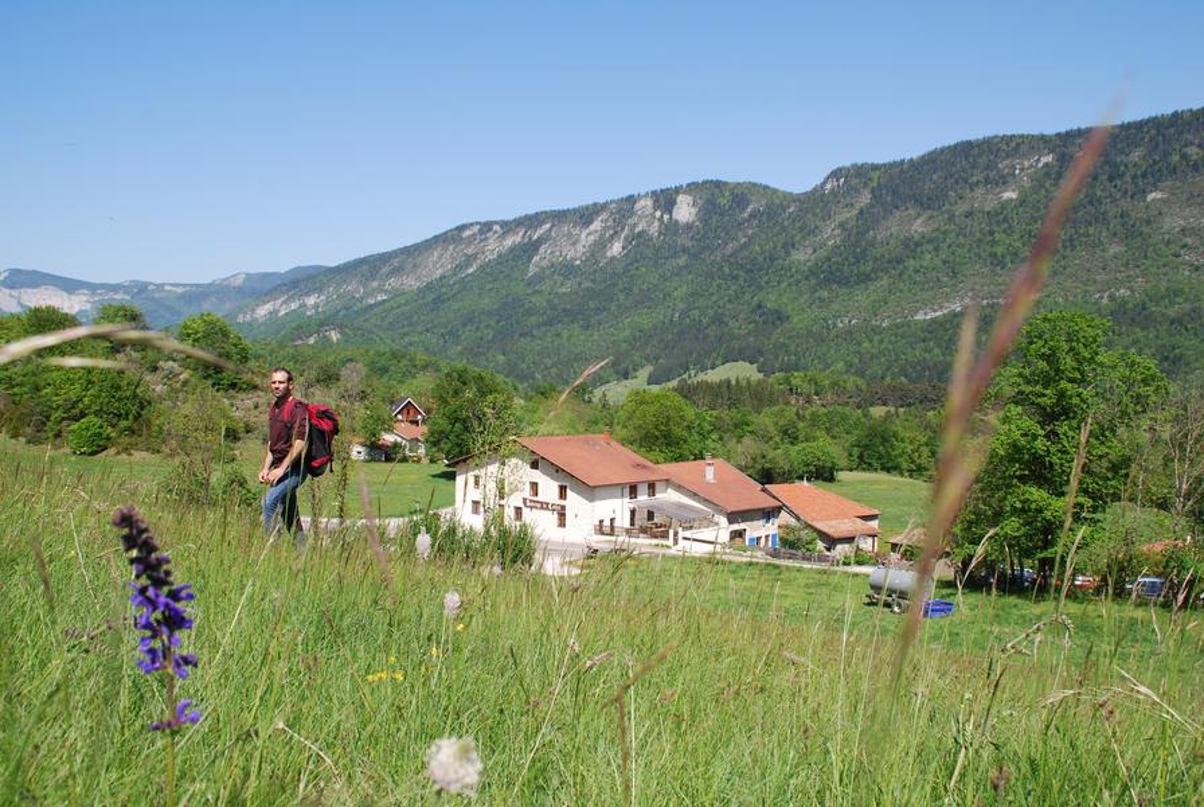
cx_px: 602
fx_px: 1105
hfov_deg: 57.2
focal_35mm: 33
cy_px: 404
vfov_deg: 40.1
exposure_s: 1/250
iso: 200
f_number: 10
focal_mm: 22
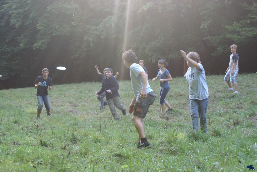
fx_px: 429
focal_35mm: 60
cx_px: 128
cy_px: 86
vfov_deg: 22.7
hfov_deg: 33.4
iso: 500
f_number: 5.6
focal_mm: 40
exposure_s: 1/125
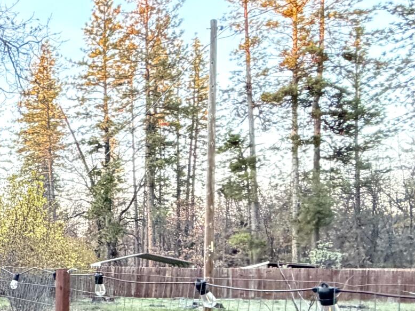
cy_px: 266
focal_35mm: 54
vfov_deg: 26.3
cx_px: -169
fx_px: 647
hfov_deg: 27.4
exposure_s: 1/61
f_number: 2.2
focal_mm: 2.22
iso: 320
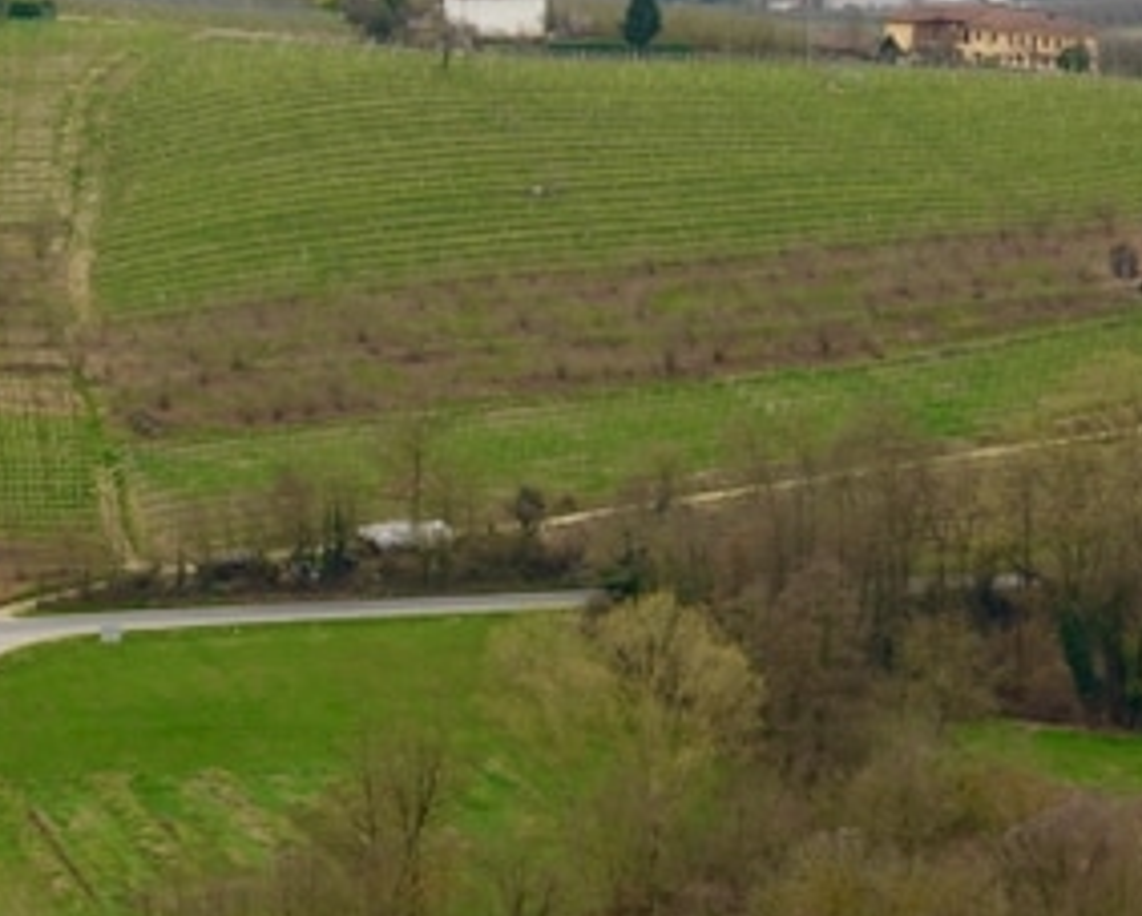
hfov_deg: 14.7
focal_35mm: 130
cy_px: 464
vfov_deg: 11.9
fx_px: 4398
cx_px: 238
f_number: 4
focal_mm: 20.69
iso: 100
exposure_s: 1/200
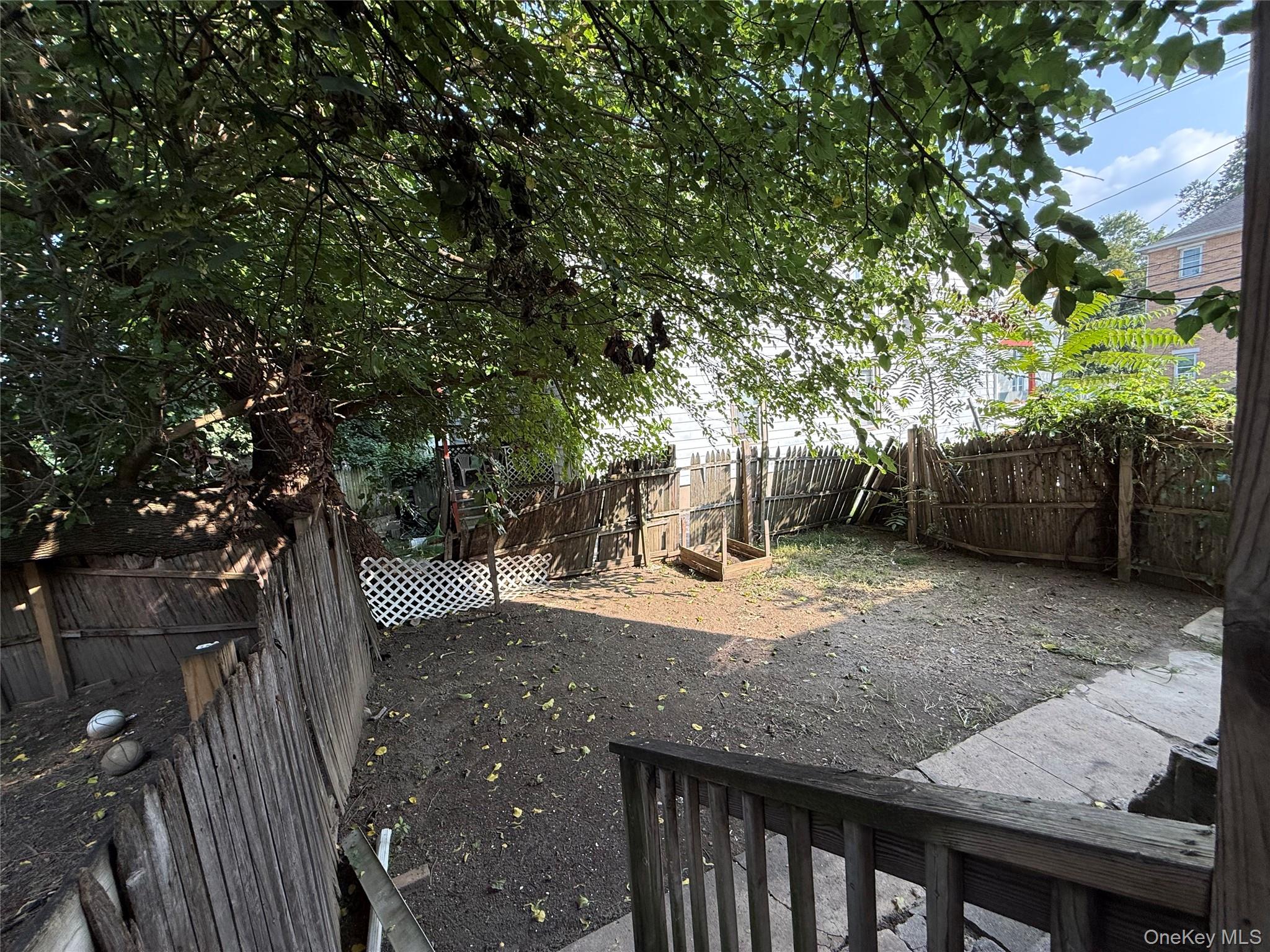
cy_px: 476
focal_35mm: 14
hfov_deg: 102.1
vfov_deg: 85.7
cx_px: 635
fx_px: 514
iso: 64
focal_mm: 2.22
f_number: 2.2
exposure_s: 1/372
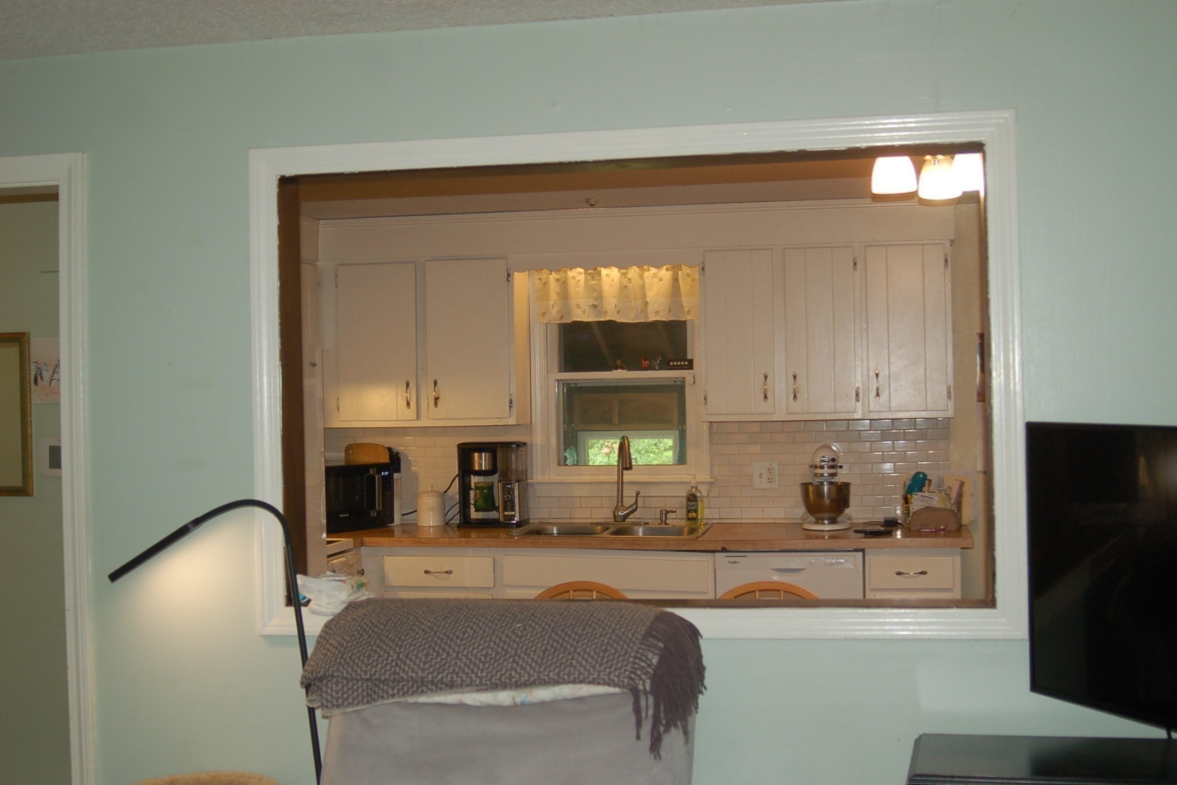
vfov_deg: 29.9
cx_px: 624
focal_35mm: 45
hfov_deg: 43.6
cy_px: 407
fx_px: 1471
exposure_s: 1/60
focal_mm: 28
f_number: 3.3
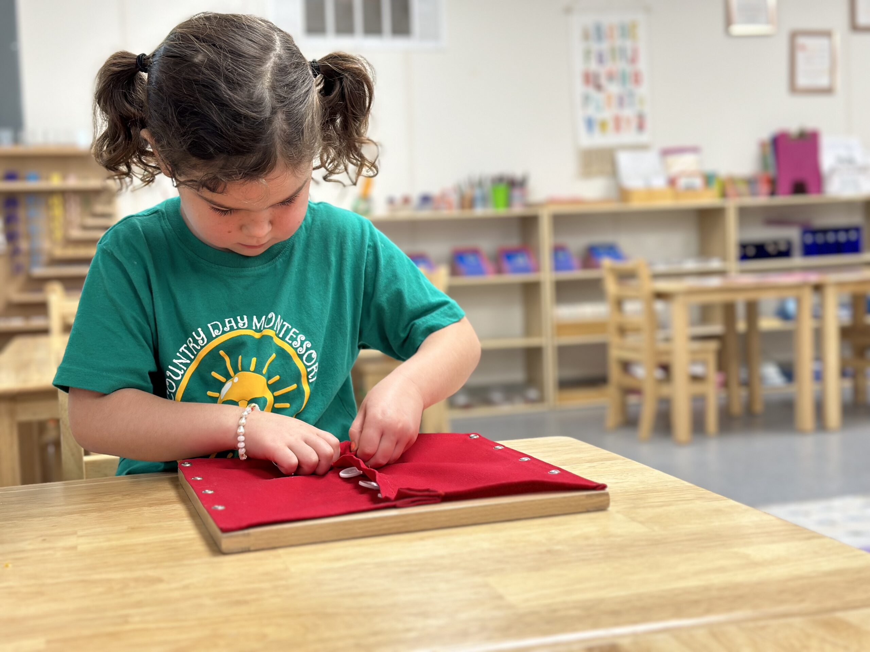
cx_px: 435
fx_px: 1206
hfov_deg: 39.7
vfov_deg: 30.3
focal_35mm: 48
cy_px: 326
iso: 125
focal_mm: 6.86
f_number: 1.78
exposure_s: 1/60
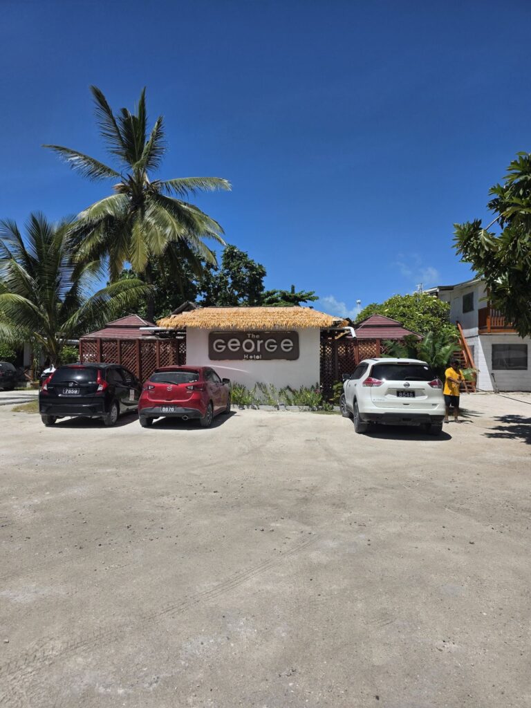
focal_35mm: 23
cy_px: 354
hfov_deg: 58.9
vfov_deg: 73.9
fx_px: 470
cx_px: 266
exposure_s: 1/7944
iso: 50
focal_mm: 6.3
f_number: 1.7
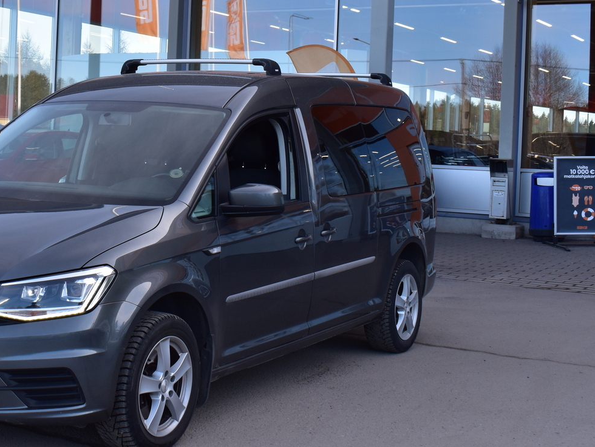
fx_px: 1066
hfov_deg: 30.6
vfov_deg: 23.6
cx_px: 140
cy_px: 153
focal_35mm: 62
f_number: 9.5
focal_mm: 26
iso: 400
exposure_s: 1/250
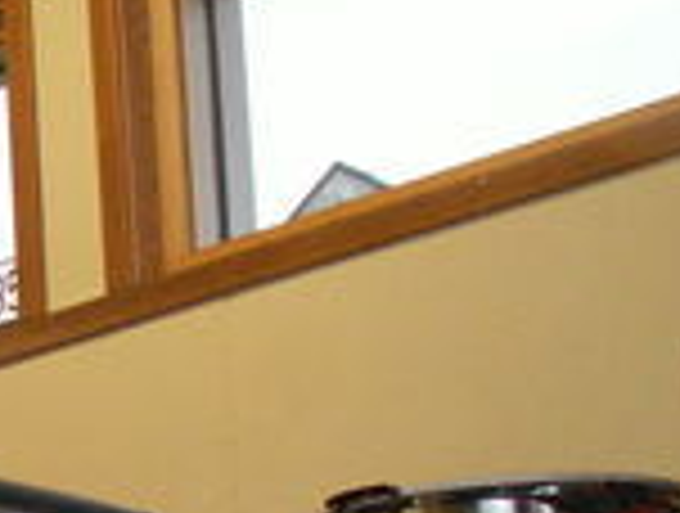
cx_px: -662
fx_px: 2914
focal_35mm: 148
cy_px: 734
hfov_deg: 11.9
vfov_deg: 9.8
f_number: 2.8
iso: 160
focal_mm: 5.86
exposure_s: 1/40
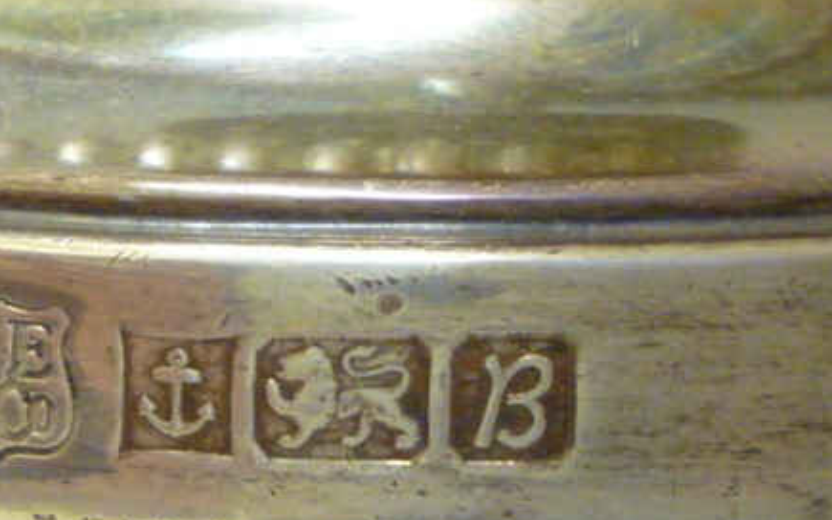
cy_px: 361
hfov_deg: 22.5
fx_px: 2086
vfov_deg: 14.2
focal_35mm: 92
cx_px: 272
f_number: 3.3
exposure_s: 1/30
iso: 400
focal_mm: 5.3
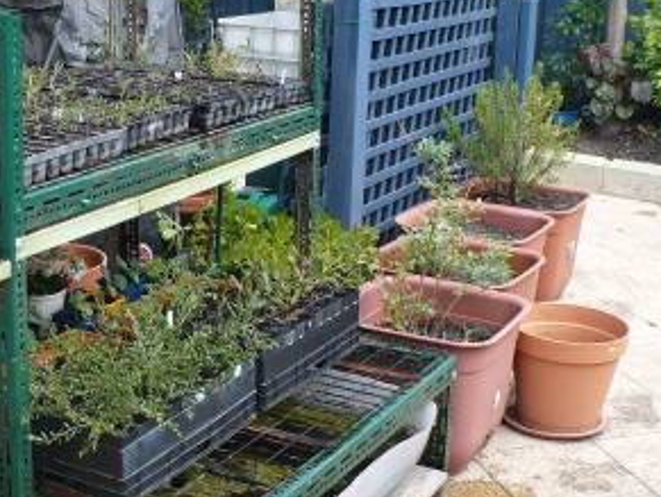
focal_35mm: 65
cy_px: 295
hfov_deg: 29.6
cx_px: 214
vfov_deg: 22.6
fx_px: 1243
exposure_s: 1/200
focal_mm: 6.1
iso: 100
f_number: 2.8
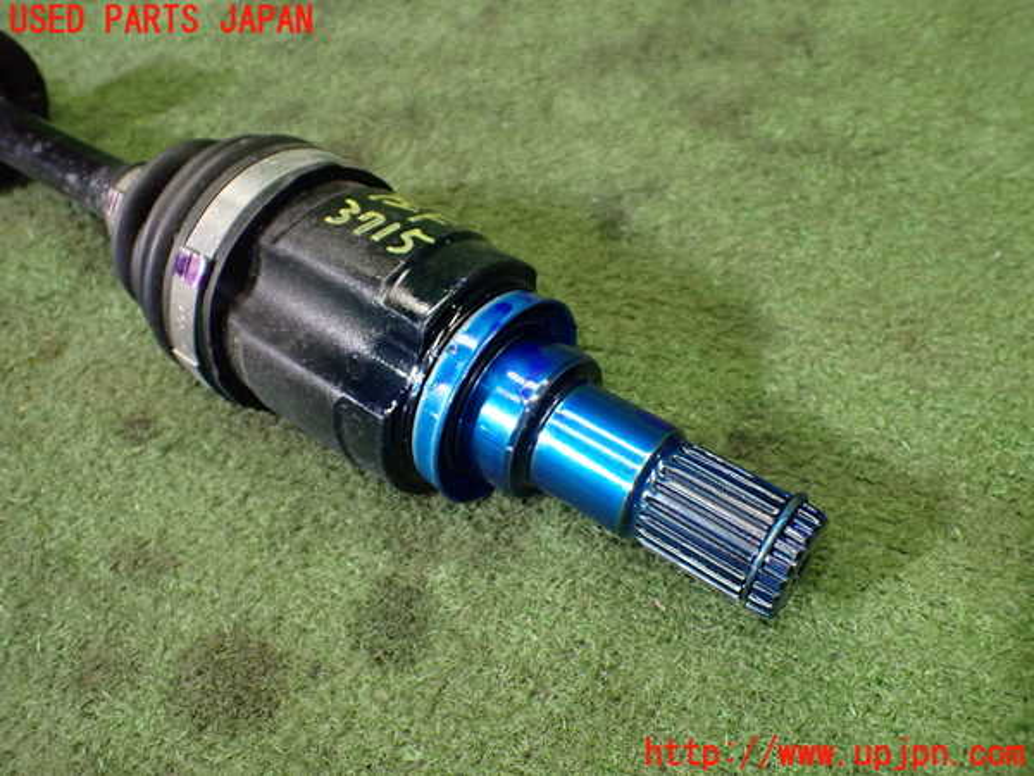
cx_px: 517
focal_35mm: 30
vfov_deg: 46.8
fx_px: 896
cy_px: 388
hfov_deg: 60.0
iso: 500
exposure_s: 1/125
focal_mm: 5.4
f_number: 2.3
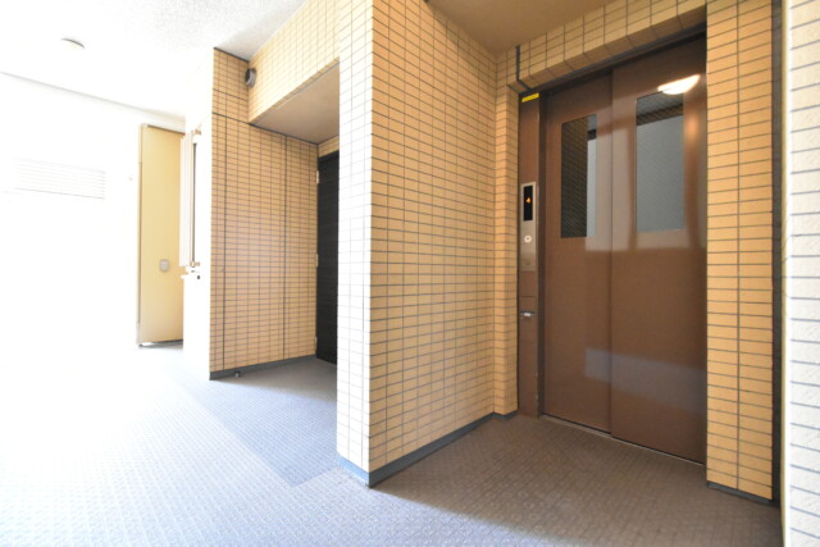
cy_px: 274
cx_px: 410
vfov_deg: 77.4
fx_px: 342
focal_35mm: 15
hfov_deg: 100.4
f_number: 4
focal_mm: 10
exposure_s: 1/60
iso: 6400
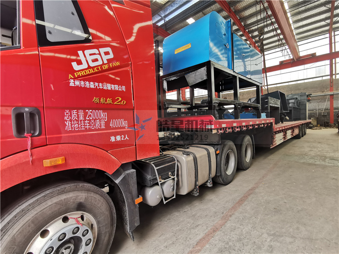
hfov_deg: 91.0
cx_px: 170
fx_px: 166
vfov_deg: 74.7
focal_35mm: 17
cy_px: 127
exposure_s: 1/120
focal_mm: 2.26
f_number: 2.2
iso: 160
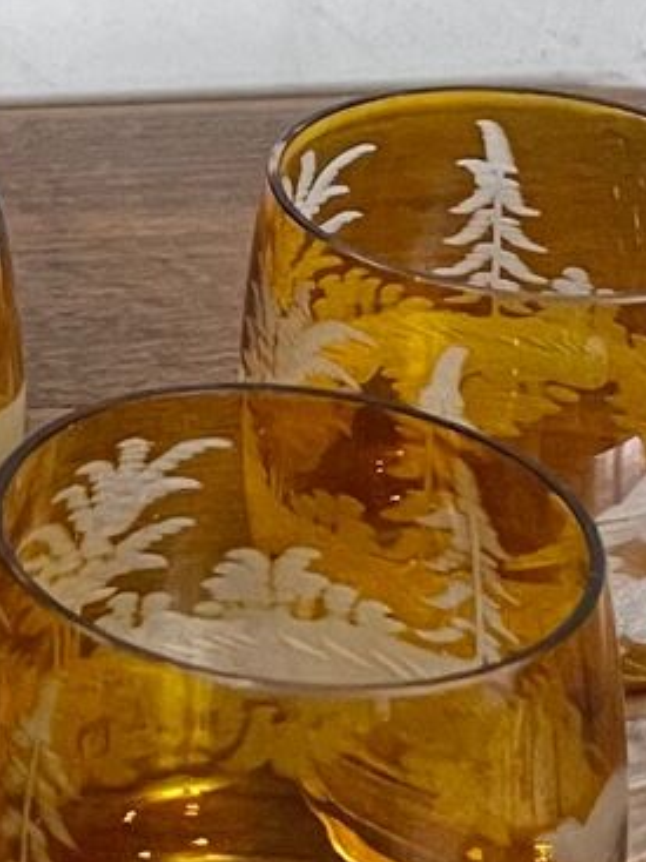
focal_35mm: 143
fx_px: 3560
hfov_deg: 9.7
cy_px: -481
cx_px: -580
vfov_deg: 13.0
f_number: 1.6
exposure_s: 1/50
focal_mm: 4.2
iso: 200
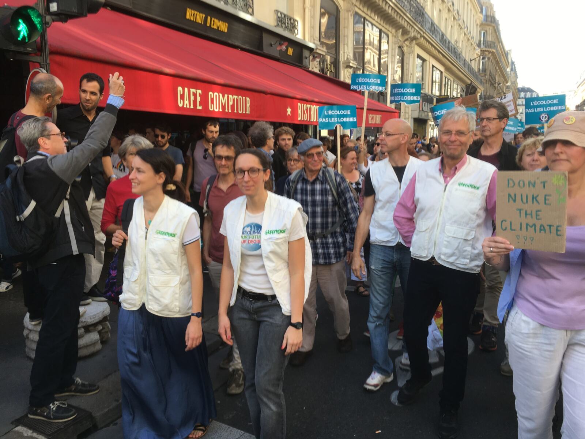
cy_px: 220
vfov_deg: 48.2
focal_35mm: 29
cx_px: 292
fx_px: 490
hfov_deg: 61.7
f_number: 2.2
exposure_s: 1/176
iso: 25
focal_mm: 4.15
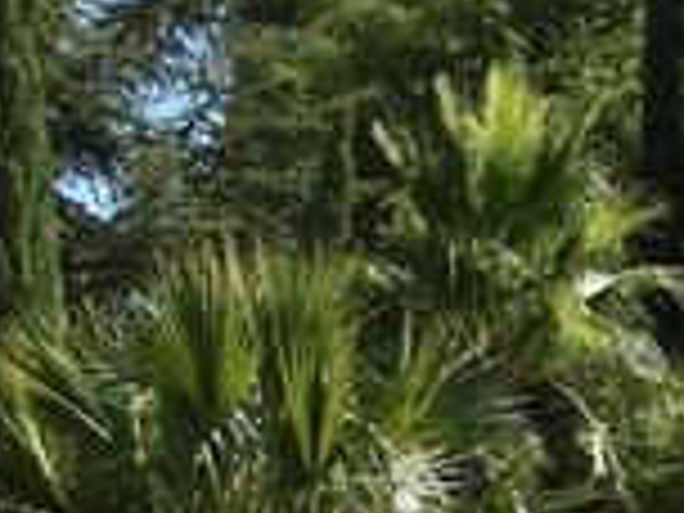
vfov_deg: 9.5
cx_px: 630
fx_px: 3043
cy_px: 580
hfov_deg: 12.7
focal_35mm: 154
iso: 200
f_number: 8
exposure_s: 1/160
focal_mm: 58
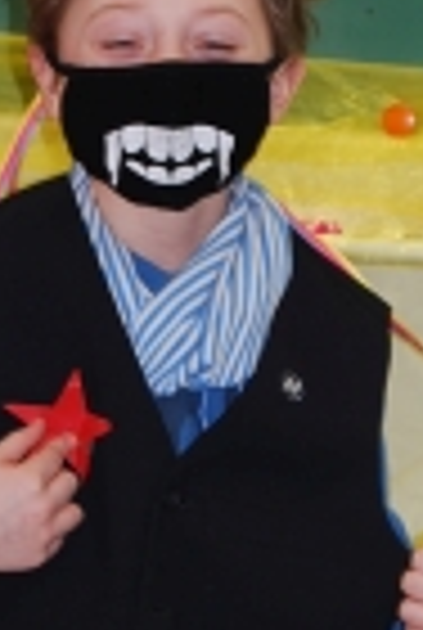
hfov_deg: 5.5
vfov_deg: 8.2
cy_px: 400
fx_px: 4402
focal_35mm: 251
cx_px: 173
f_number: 5.6
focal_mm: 52
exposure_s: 1/60
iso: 220
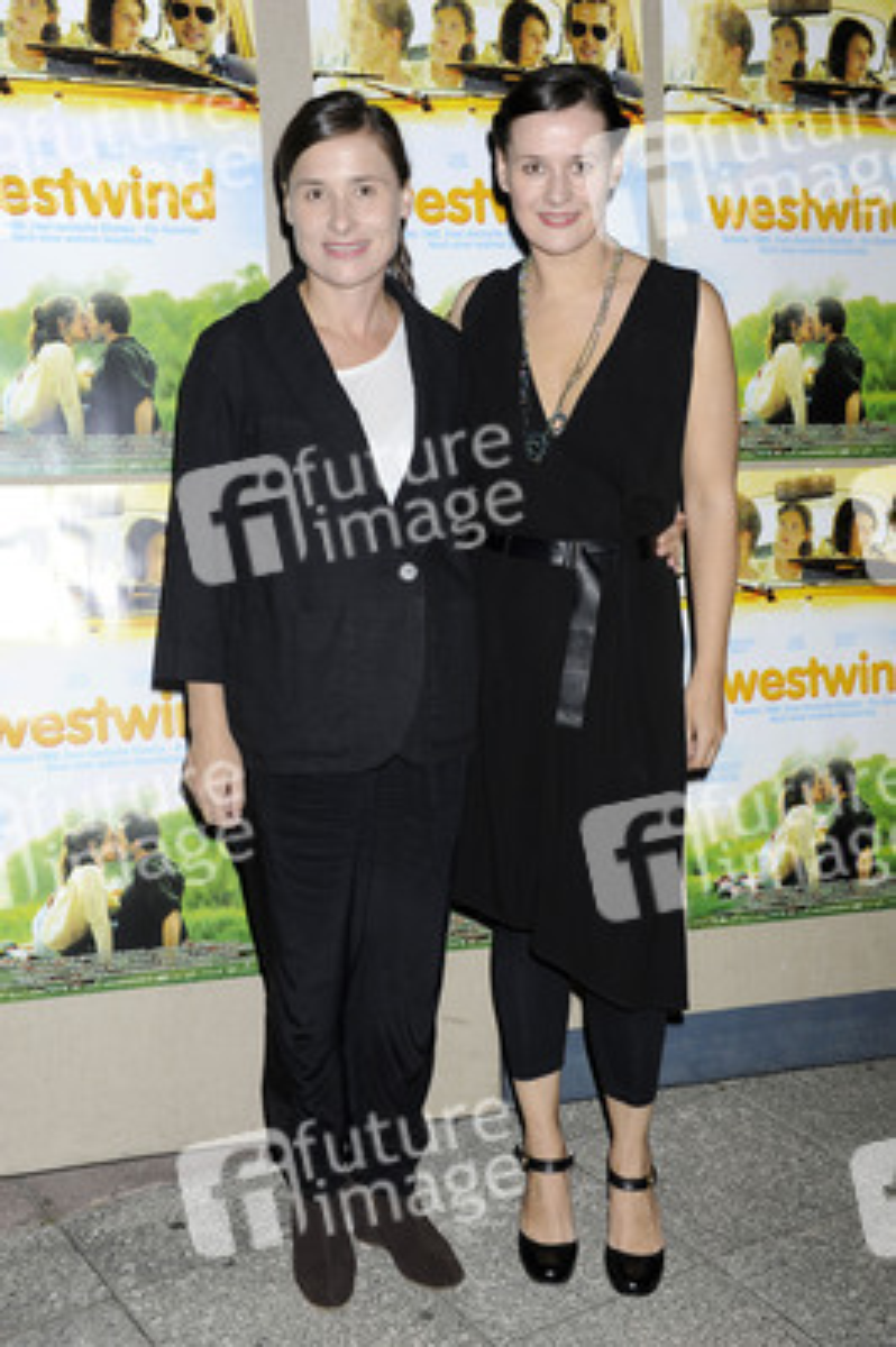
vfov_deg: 41.1
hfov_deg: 28.0
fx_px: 1795
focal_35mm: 48
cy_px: 674
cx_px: 448
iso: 500
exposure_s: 1/200
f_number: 8
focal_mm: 48
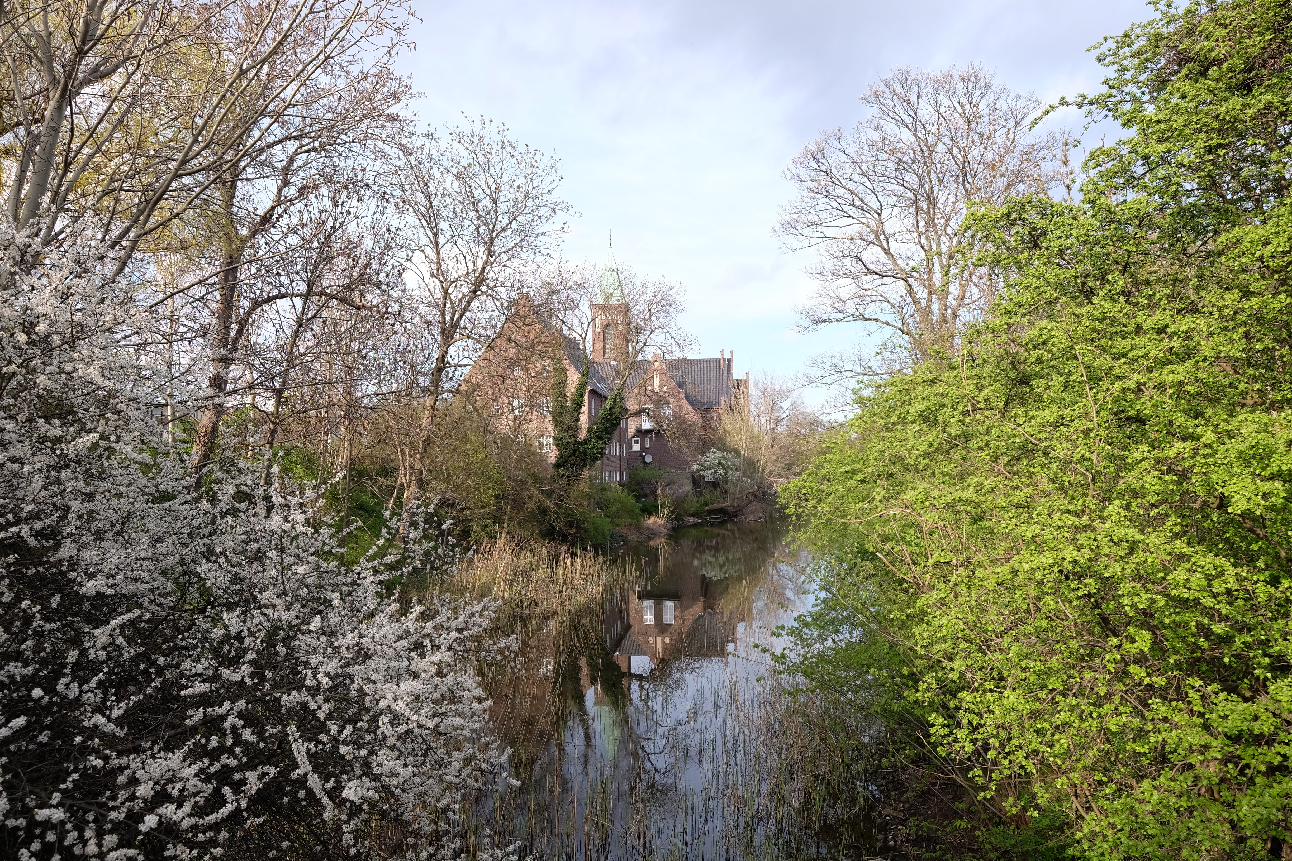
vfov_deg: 55.1
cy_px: 430
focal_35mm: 23
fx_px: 825
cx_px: 646
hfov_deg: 76.1
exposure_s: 1/220
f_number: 5.6
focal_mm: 15.1
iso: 200
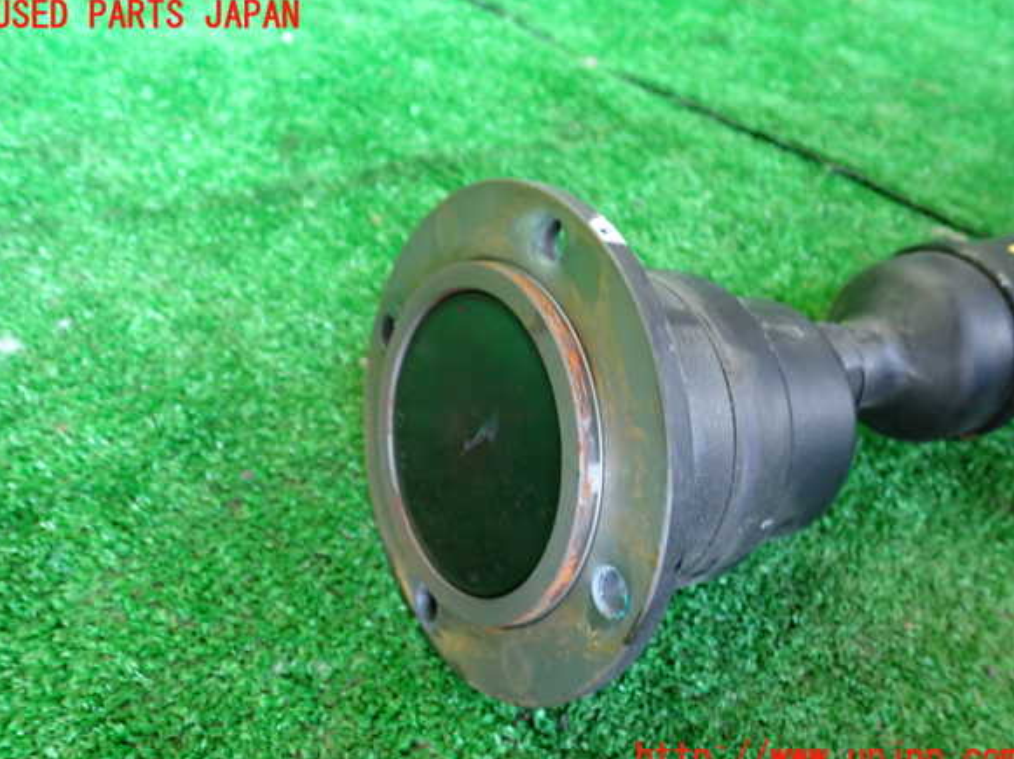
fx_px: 908
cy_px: 387
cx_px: 506
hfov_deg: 58.4
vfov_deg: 45.4
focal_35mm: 31
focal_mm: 5.4
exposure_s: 1/30
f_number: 2.3
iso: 640
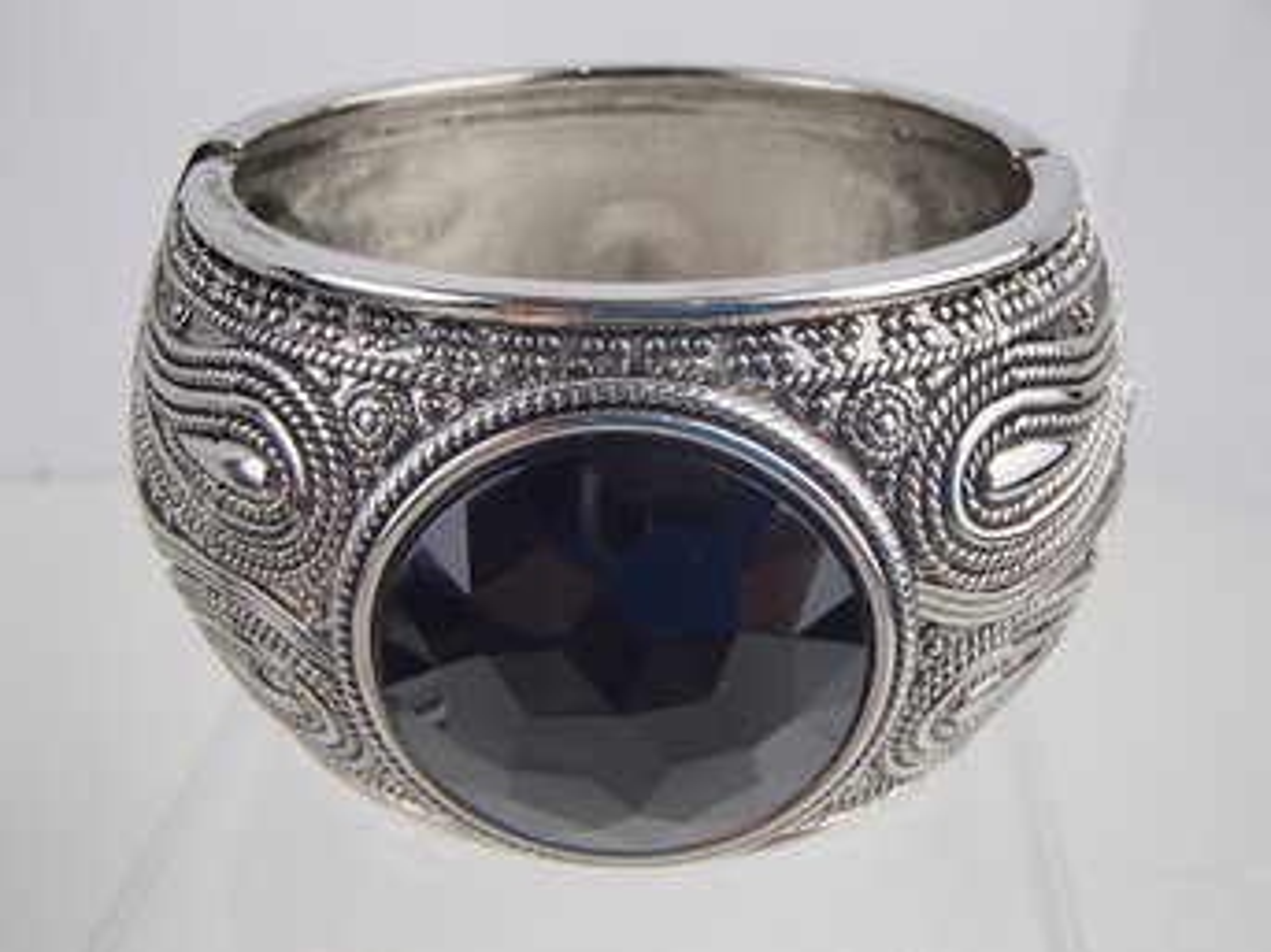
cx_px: 636
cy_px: 476
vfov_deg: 38.6
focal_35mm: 37
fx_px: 1358
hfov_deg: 50.2
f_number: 4.7
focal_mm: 6.64
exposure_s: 1/160
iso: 200
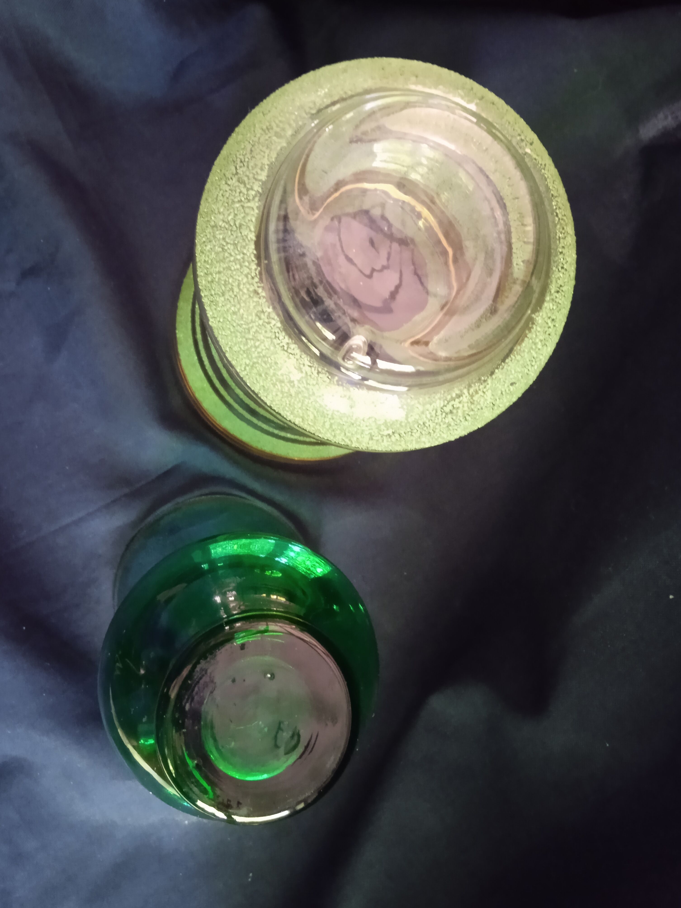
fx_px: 761
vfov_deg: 61.7
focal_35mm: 29
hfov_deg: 48.2
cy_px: 440
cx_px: 331
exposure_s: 1/12.5
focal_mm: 3.43
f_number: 2.2
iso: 2350
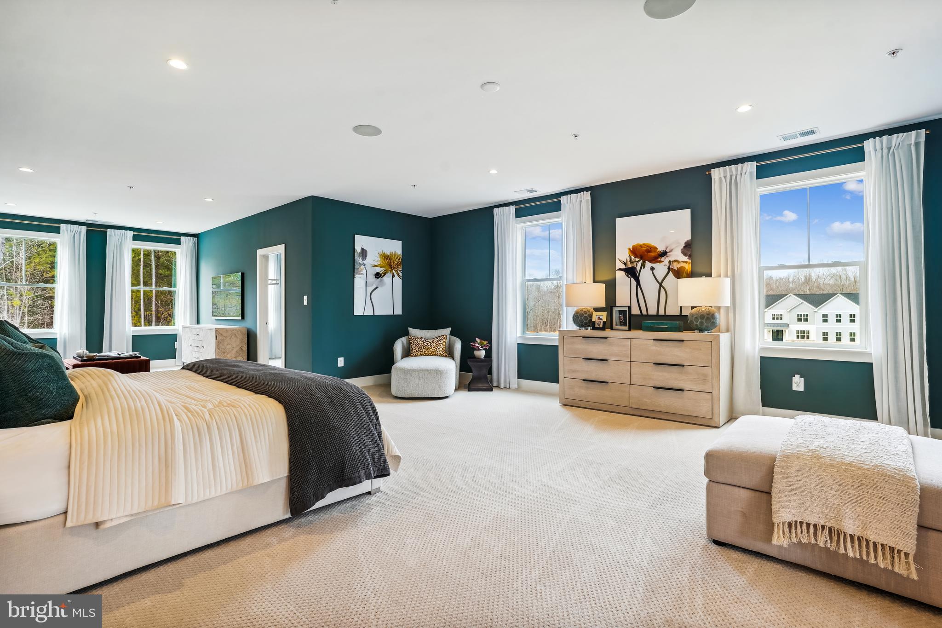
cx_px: 471
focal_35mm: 17
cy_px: 314
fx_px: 445
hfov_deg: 93.3
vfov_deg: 70.4
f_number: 8
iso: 100
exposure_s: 1/10
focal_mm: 17
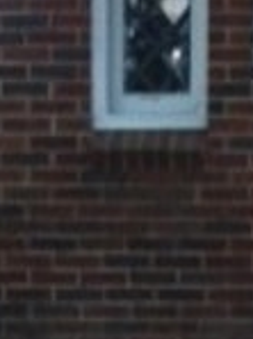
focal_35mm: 235
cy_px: 910
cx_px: 318
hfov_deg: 6.3
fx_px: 2300
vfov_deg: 7.7
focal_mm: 3.85
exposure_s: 1/120
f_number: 2.8
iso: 100
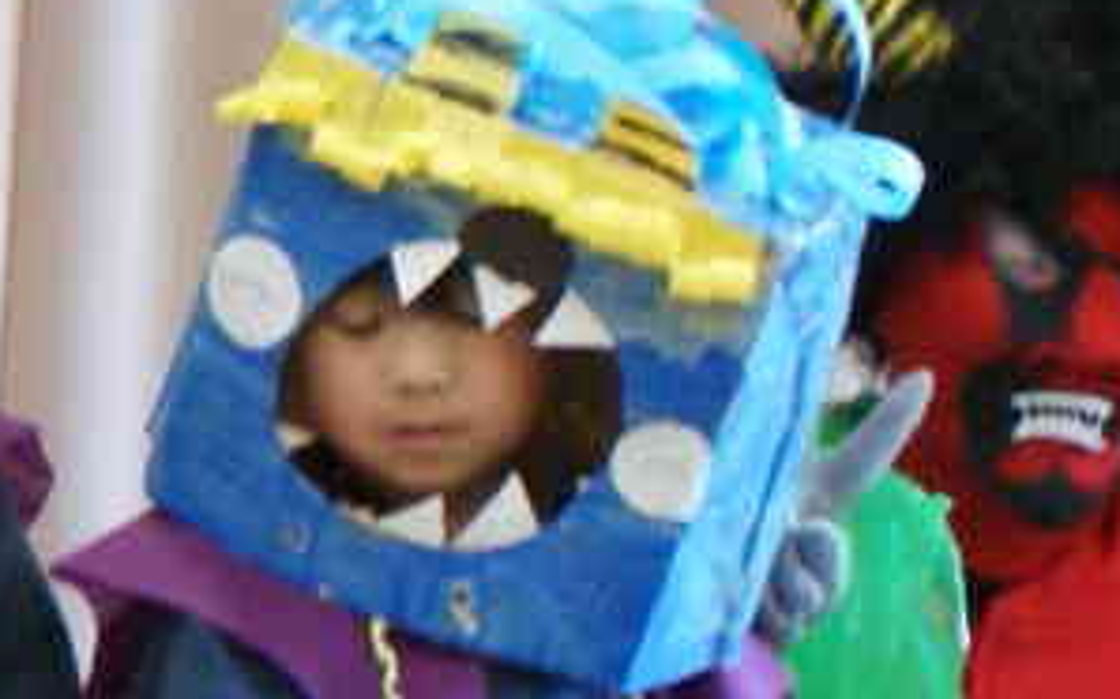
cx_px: -1304
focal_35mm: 276
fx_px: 8421
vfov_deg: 4.8
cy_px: 342
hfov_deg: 7.3
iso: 800
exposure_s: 1/60
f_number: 5.6
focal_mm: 28
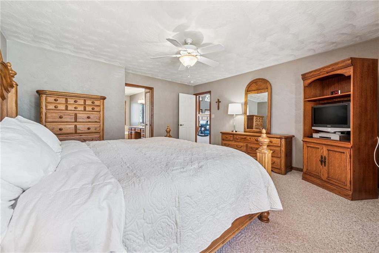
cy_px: 126
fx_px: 147
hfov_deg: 104.2
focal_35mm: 14
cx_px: 190
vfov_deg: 81.2
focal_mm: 14
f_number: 14
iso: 50
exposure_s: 1/2.5
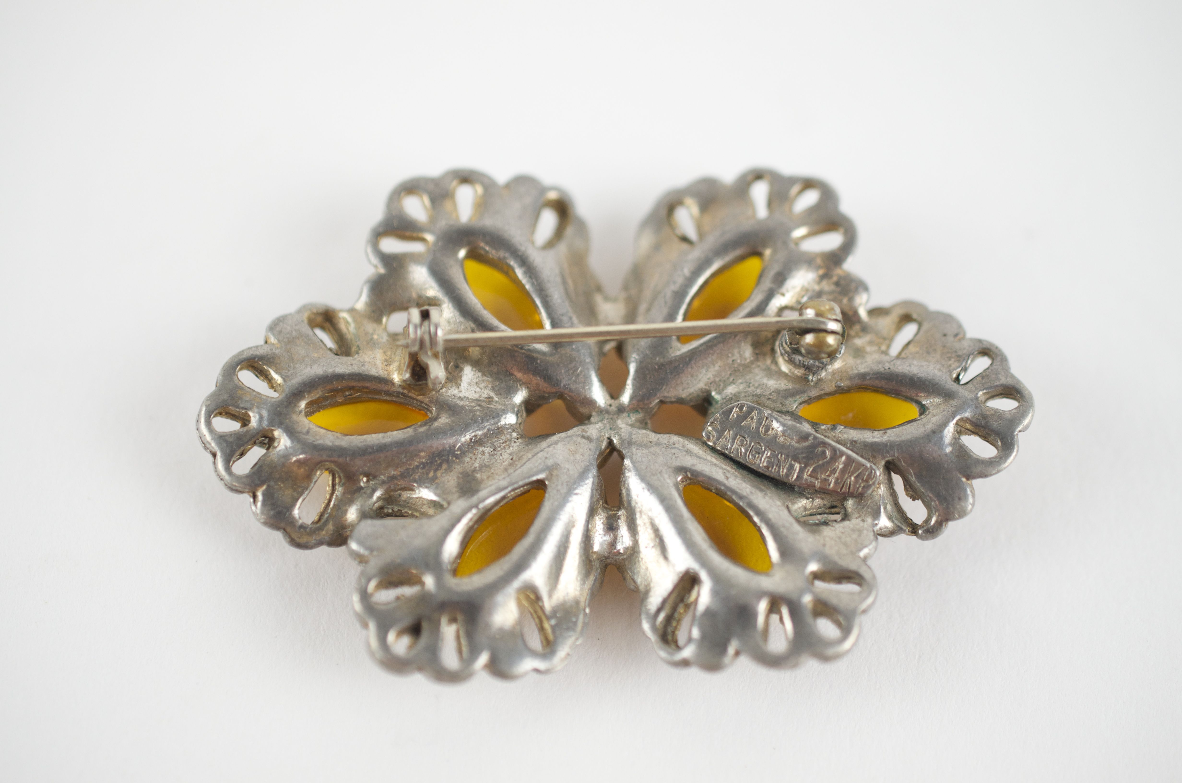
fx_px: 1966
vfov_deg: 22.5
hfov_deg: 33.5
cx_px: 591
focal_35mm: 60
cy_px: 392
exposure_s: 1/125
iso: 800
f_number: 4
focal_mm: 40
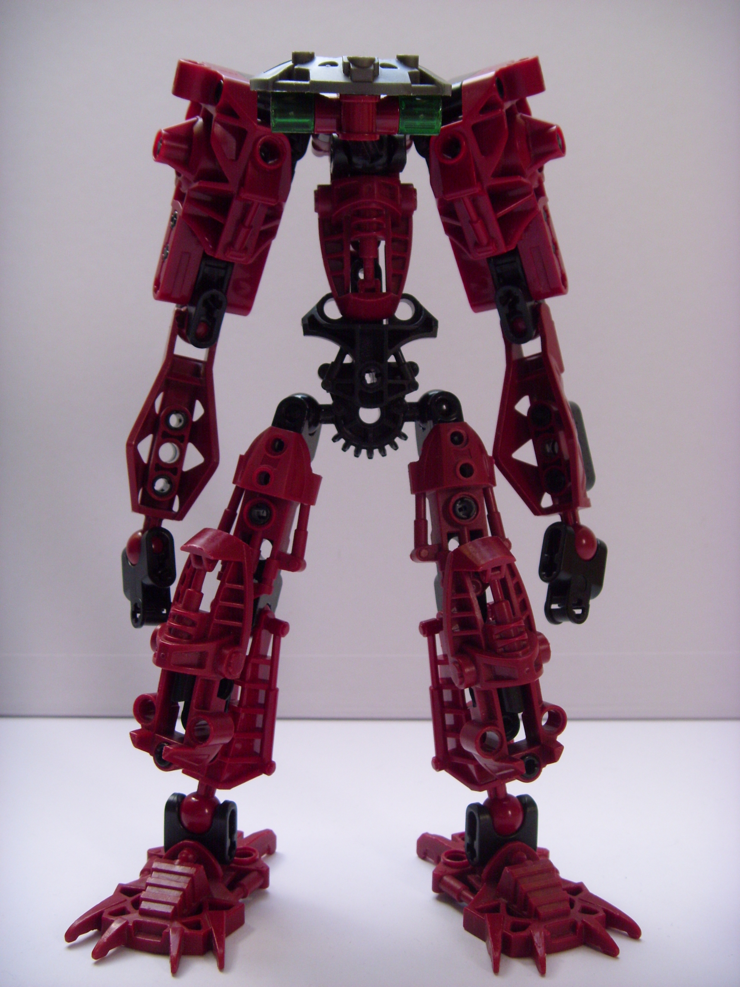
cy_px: 494
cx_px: 370
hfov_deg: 40.7
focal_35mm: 35
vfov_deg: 52.6
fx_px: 998
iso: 100
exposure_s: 1/24
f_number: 3.6
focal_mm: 7.28
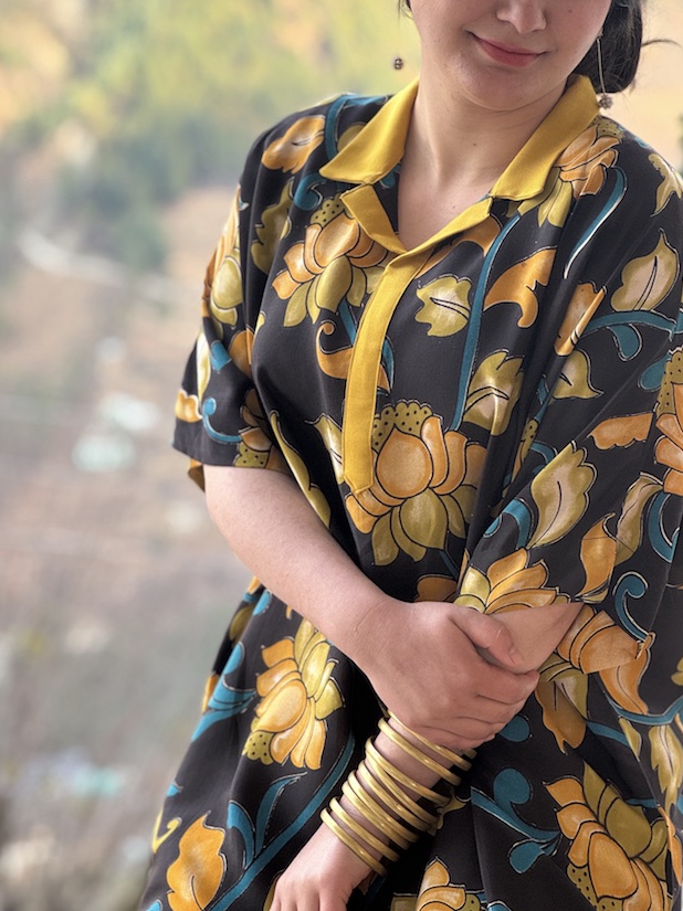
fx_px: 2449
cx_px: 338
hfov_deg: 15.9
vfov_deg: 21.1
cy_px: 425
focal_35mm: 93
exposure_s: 1/99
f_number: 2.8
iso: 50
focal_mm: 9
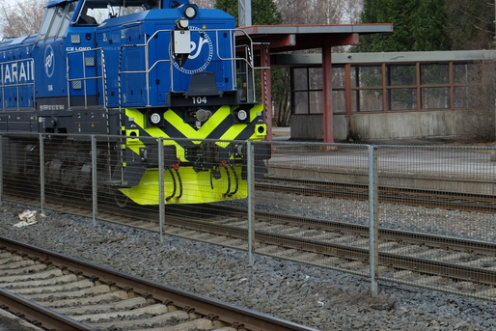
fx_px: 1295
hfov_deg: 21.6
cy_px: 118
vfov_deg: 14.5
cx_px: 168
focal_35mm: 94
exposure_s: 1/400
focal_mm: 40.7
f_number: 5.6
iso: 200
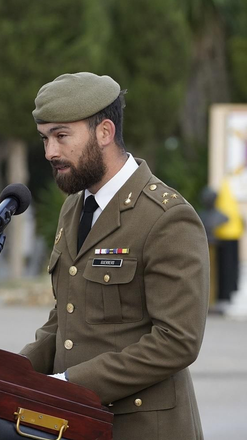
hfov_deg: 4.5
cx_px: 14
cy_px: 220
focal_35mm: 271
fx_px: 3157
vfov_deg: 8.0
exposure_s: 1/800
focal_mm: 172
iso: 1250
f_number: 5
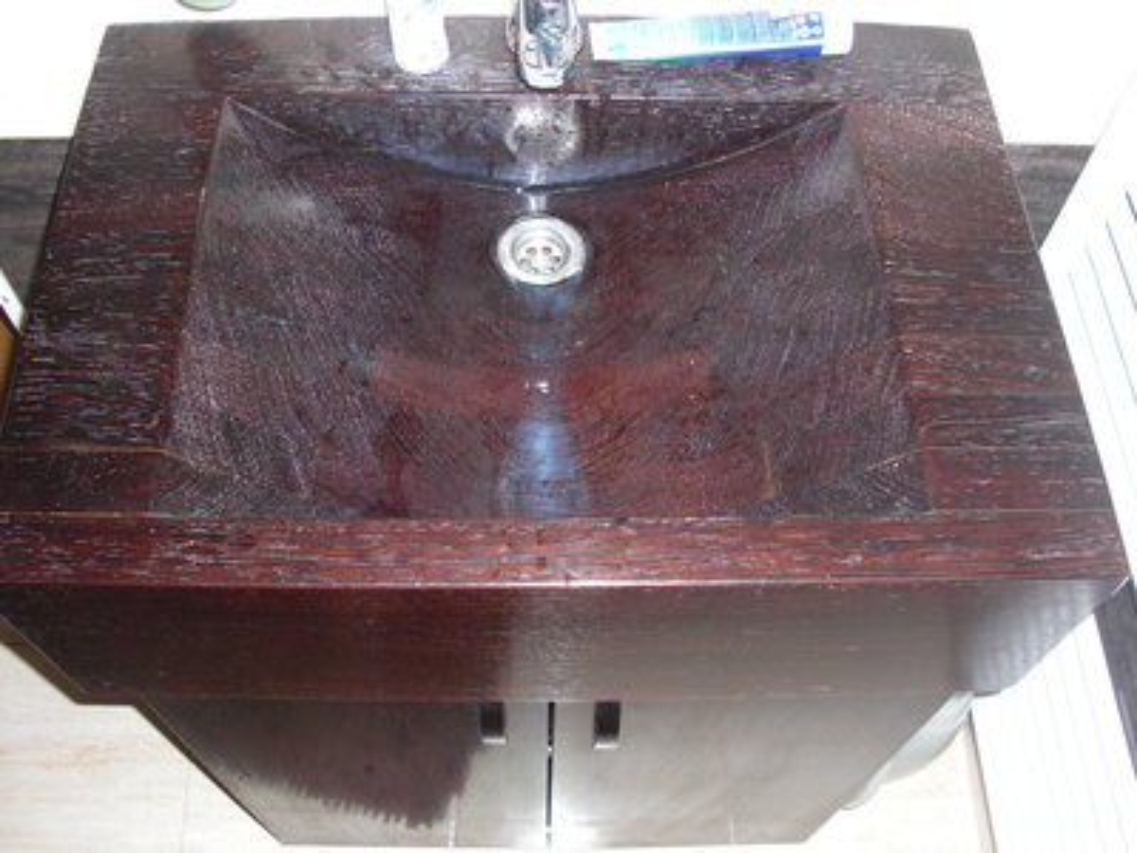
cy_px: 426
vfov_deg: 39.7
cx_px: 568
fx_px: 1182
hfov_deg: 51.4
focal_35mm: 36
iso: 200
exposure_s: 1/60
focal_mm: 6.3
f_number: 2.8
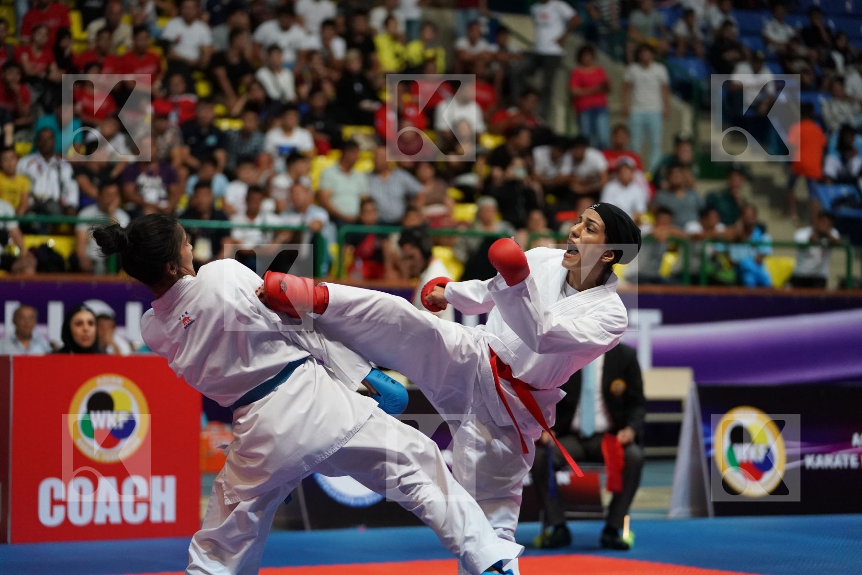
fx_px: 2801
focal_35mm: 117
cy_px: 288
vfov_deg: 11.7
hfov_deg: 17.5
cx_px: 431
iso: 5000
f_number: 2.8
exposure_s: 1/1000
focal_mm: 117
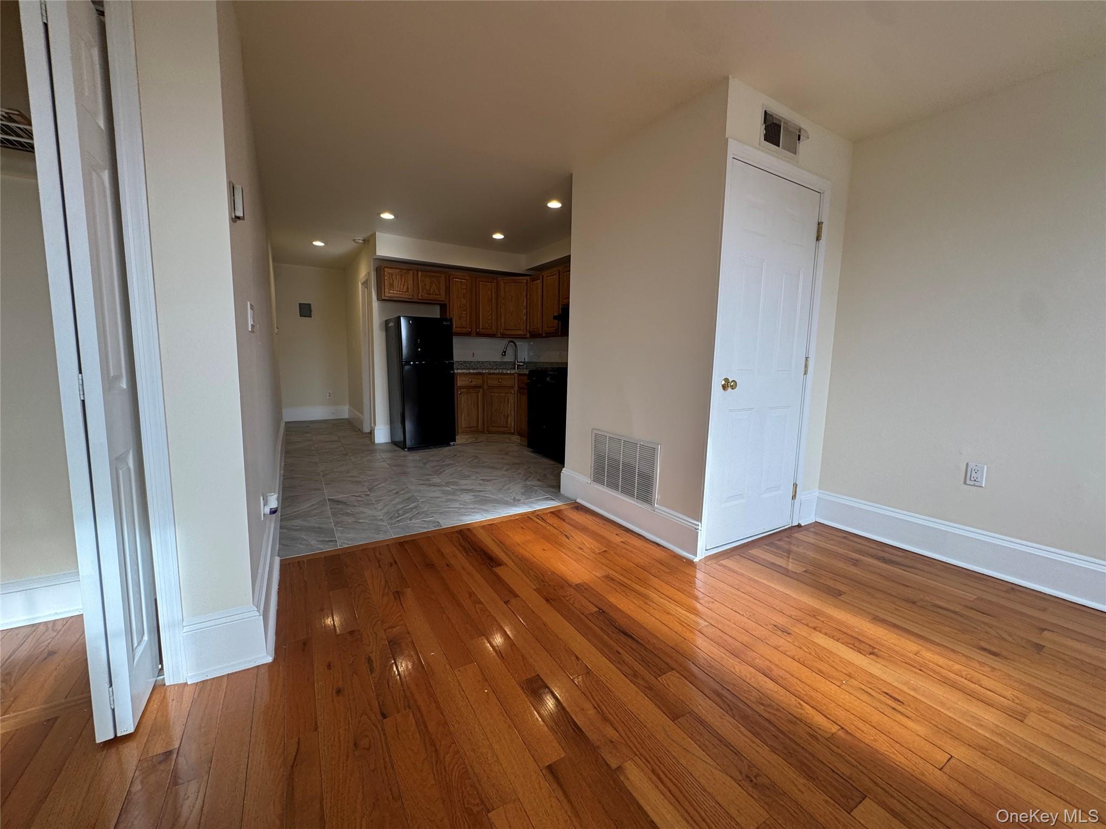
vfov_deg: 85.7
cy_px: 414
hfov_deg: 102.1
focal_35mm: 14
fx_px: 447
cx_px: 553
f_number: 2.2
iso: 64
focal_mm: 2.22
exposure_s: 1/120
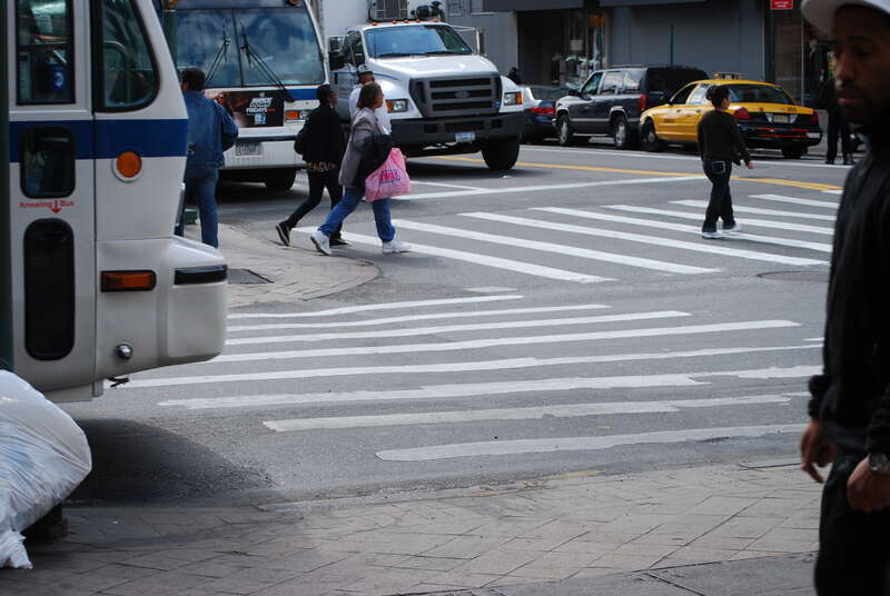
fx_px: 2043
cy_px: 298
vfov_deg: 16.6
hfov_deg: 24.6
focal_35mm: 82
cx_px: 445
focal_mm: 55
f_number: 7.1
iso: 100
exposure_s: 1/200
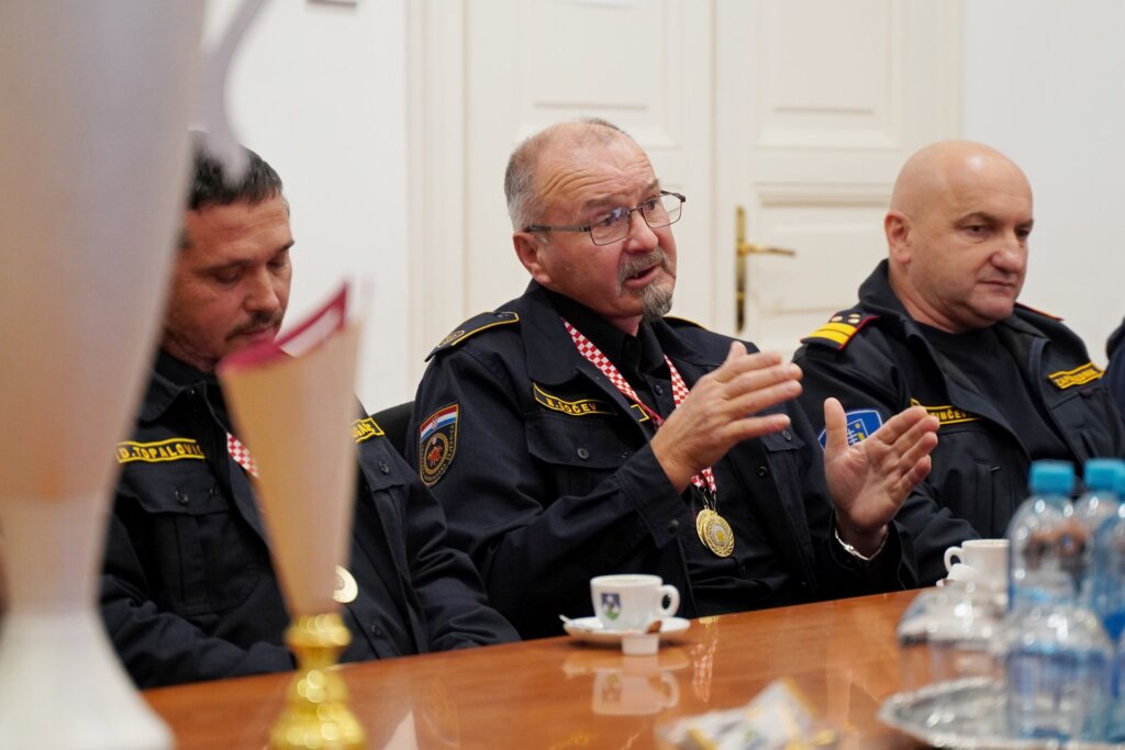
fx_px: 3516
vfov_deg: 12.2
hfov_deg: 18.2
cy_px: 375
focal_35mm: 112
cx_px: 562
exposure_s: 1/100
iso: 1250
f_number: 2.8
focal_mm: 75
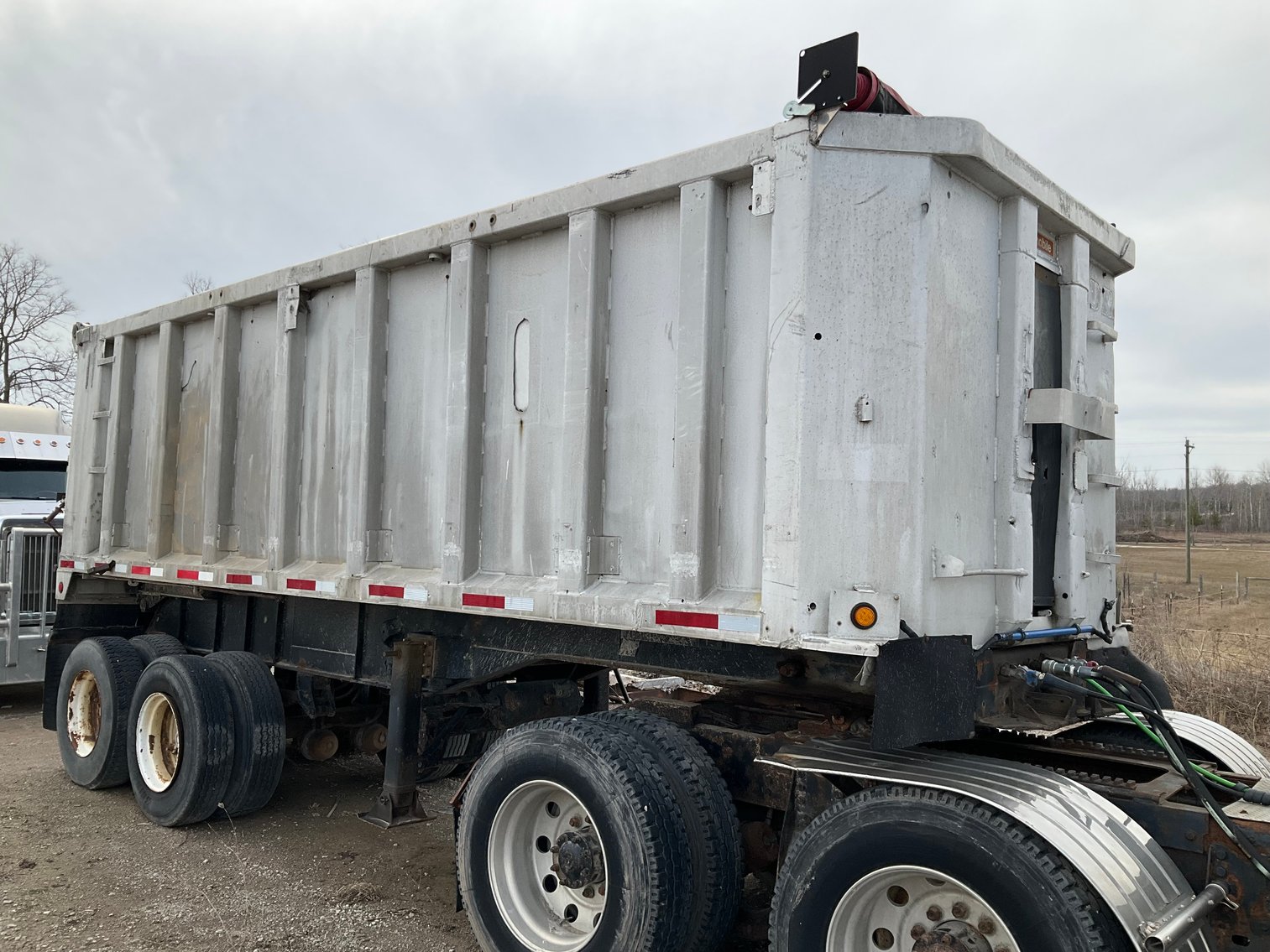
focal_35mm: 29
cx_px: 635
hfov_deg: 61.7
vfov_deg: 48.2
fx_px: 1064
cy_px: 476
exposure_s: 1/1168
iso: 25
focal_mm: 3
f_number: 1.8
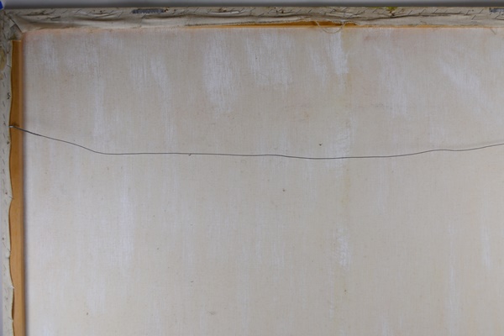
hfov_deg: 49.6
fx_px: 546
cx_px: 252
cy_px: 168
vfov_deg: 34.2
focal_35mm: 39
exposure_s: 1/125
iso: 400
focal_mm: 26
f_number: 5.6
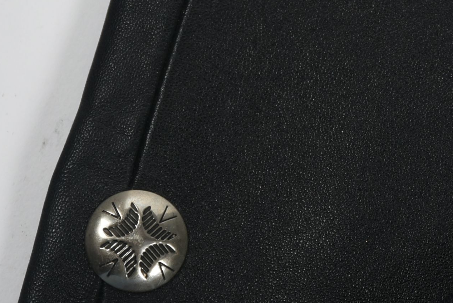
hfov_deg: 8.2
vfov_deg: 5.5
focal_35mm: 248
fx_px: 3123
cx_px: 531
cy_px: 91
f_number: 10
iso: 200
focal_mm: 70
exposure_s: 1/125
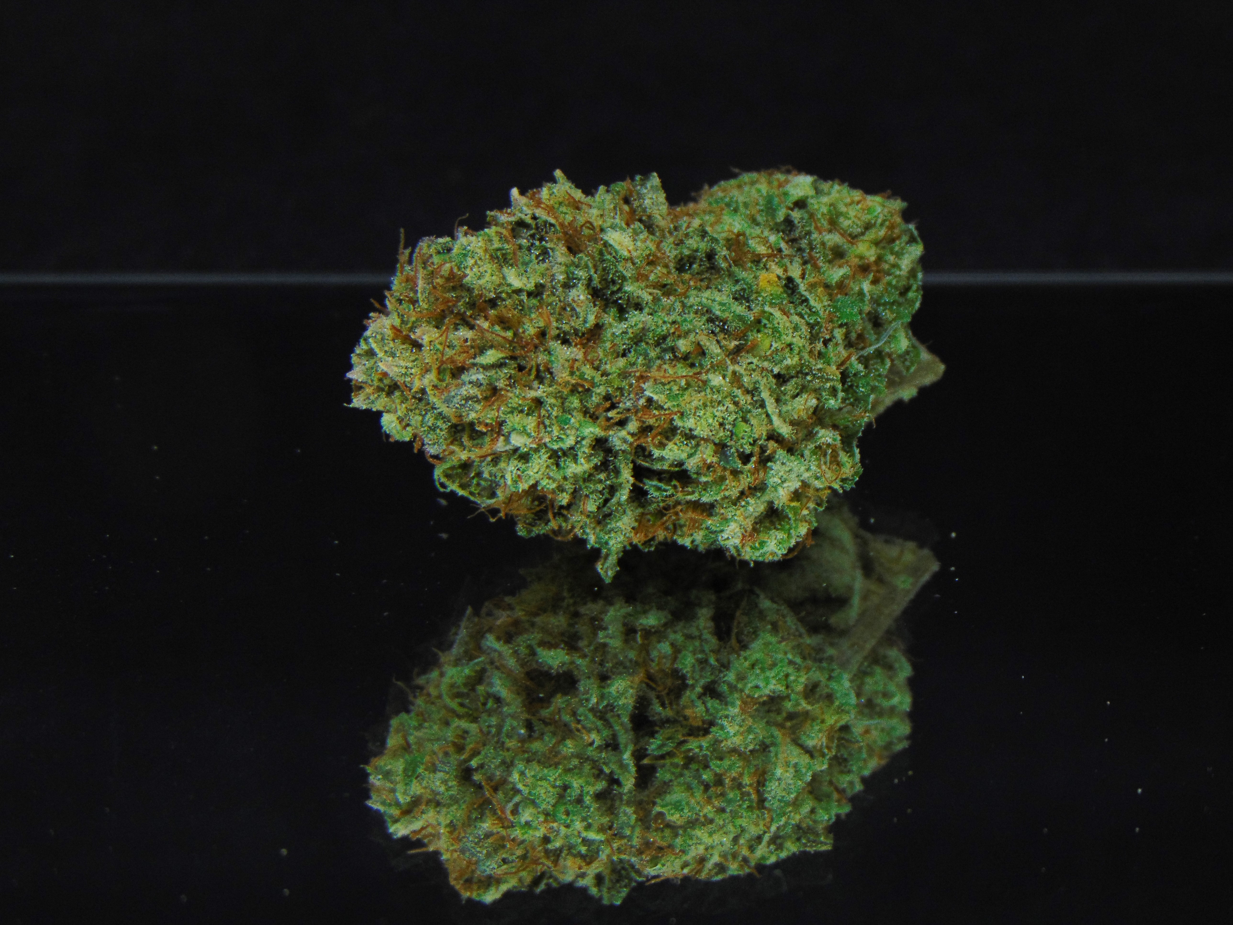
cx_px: 616
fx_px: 3847
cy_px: 462
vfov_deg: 13.7
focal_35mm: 108
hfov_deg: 18.2
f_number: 3.9
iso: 80
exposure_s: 1/30
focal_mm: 19.4
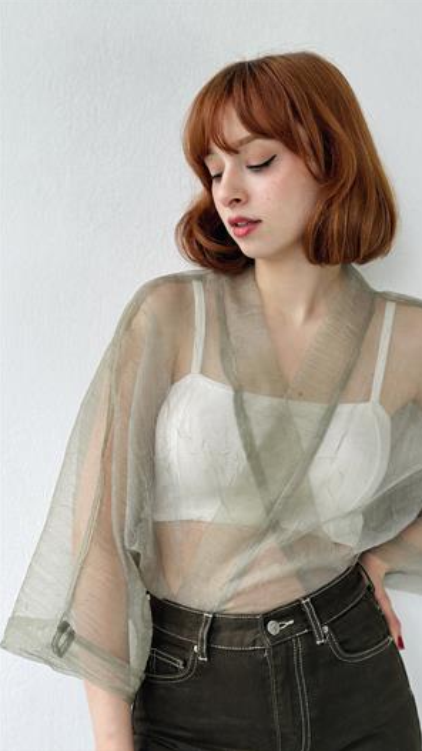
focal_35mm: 53
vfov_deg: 39.2
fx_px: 1054
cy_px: 375
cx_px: 282
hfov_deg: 22.5
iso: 80
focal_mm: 6.86
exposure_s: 1/326
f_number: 1.78
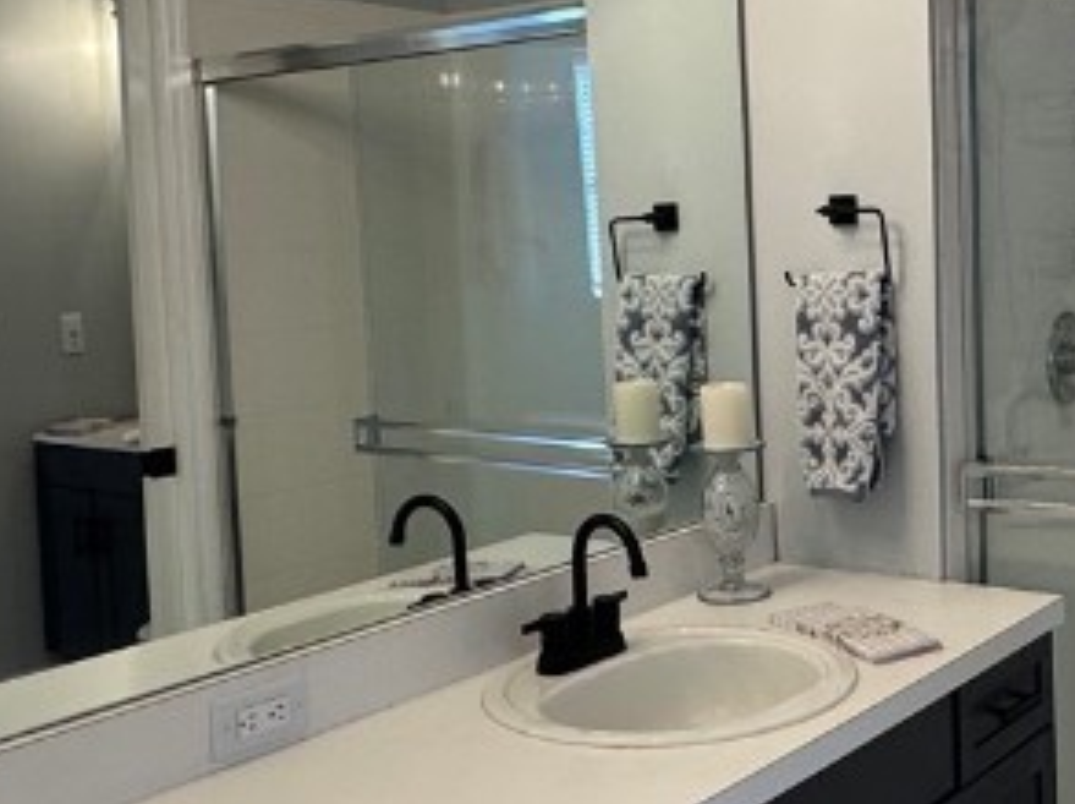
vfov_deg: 29.5
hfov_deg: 37.8
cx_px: 833
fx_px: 1520
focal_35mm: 49
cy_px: 283
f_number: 2.2
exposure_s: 1/120
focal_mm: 2.22
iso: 200
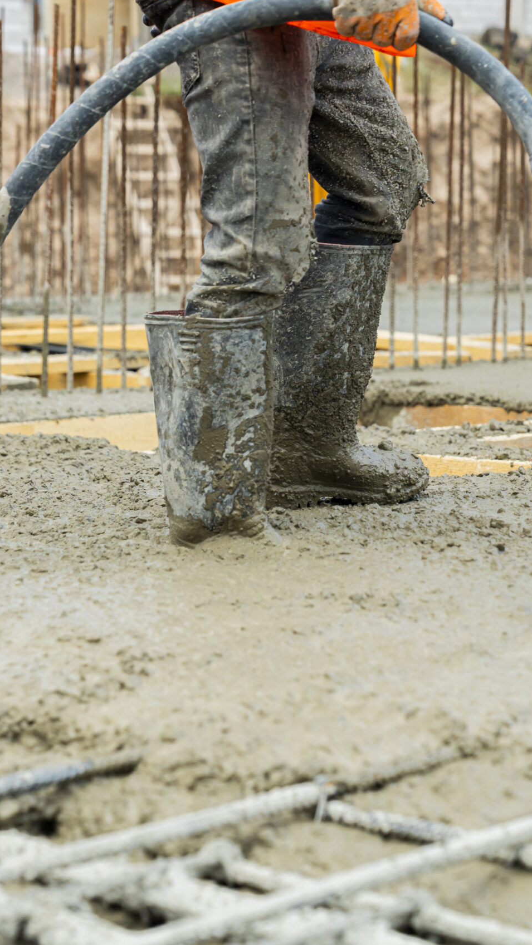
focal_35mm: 90
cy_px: 471
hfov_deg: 13.4
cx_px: 186
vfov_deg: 23.7
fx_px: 2257
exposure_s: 1/800
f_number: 4
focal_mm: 57
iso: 640
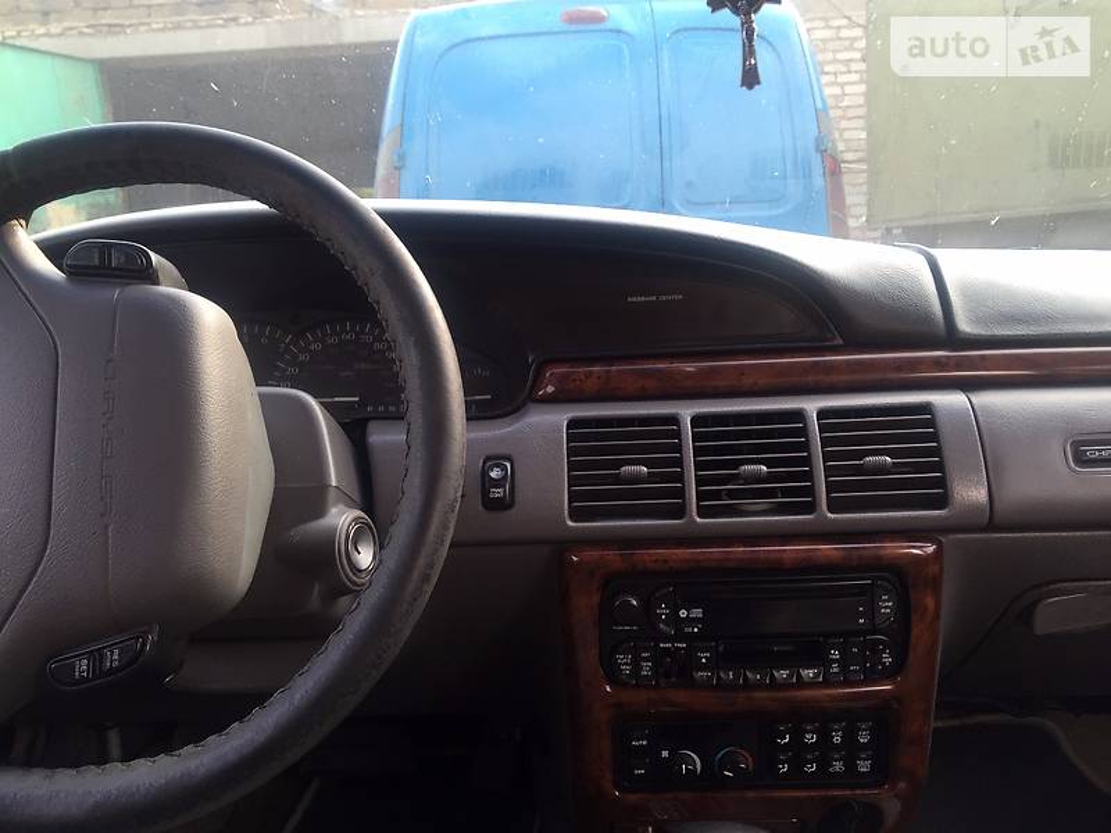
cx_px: 556
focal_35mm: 29
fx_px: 931
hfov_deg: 61.7
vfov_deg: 48.2
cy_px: 416
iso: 40
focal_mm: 4.2
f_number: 2.2
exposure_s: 1/50
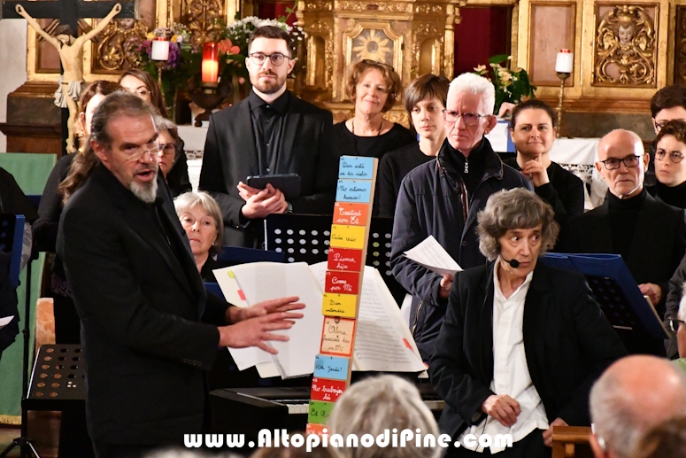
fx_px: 3087
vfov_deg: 8.5
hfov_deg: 12.7
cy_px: 233
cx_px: 348
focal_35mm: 162
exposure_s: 1/40
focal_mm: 105
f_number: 5.6
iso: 12800
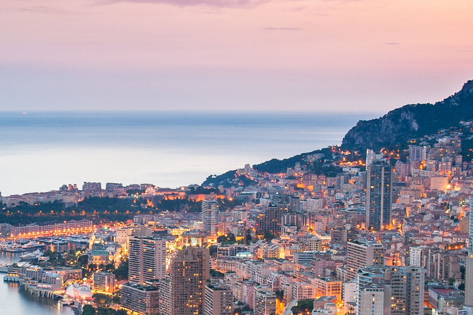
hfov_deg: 19.9
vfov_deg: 13.5
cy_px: 274
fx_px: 1327
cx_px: 59
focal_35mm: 101
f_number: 10
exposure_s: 1.6
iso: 200
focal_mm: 36
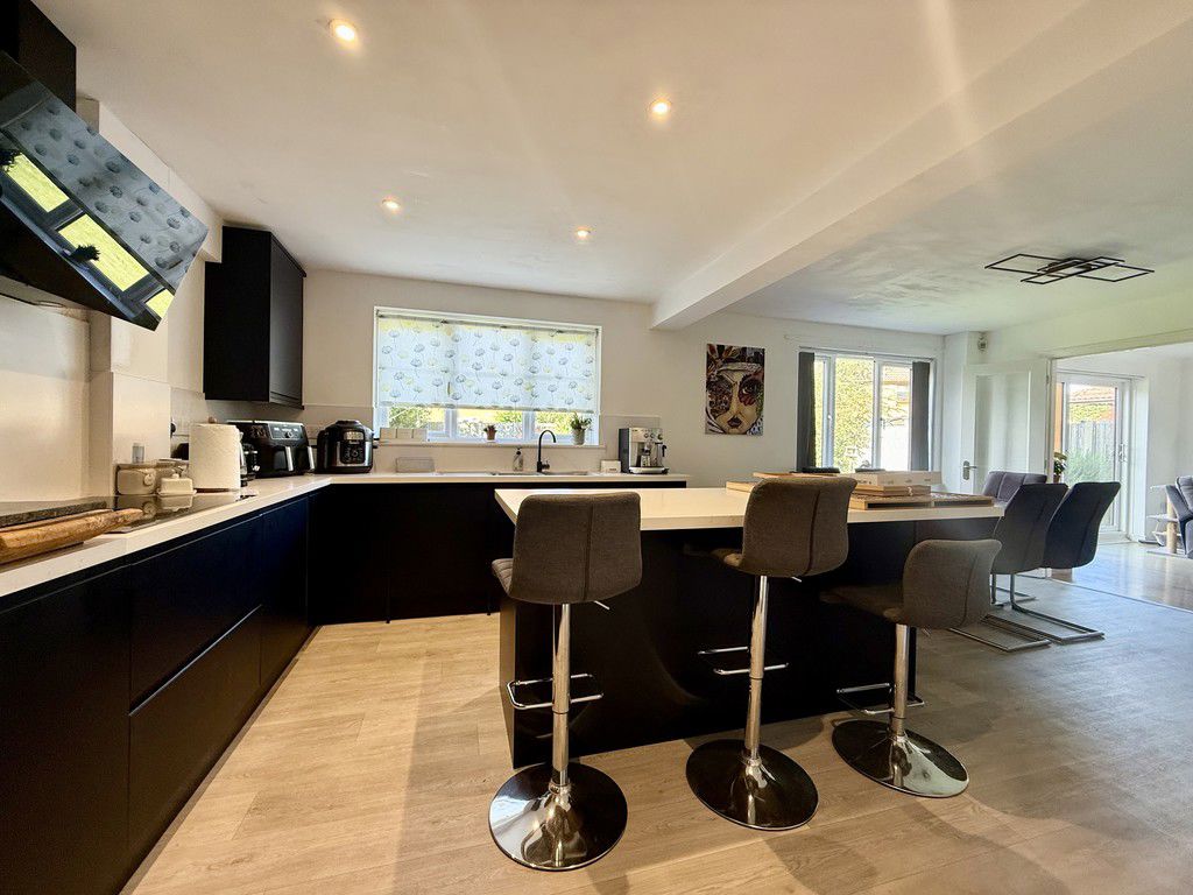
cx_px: 596
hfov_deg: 102.1
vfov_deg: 85.7
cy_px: 448
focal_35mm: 14
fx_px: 482
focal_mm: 2.22
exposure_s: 1/100
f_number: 2.2
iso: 125
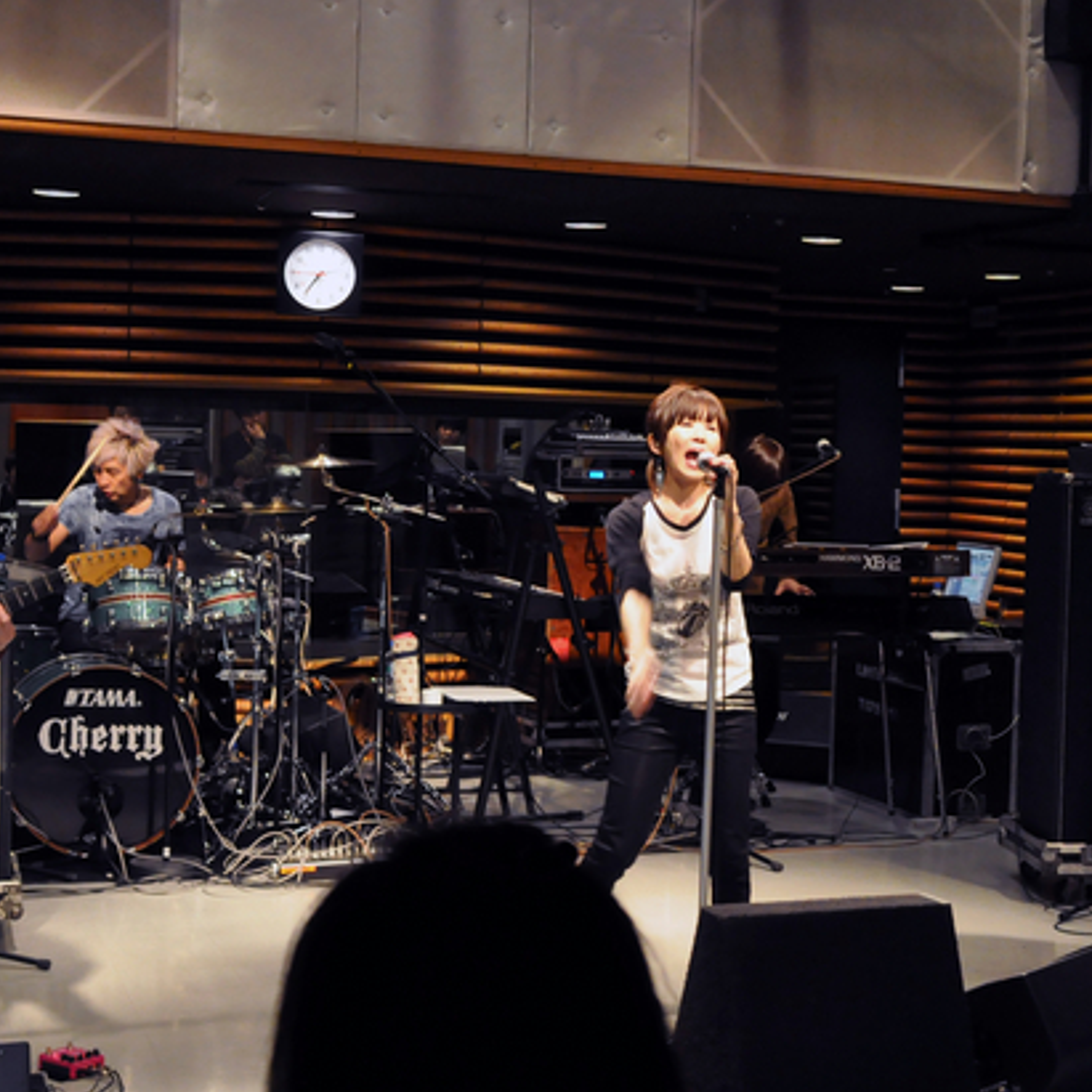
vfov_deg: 30.6
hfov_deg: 30.5
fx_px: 1999
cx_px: 670
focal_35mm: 56
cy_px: 518
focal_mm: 22
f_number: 3.8
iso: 1600
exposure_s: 1/40
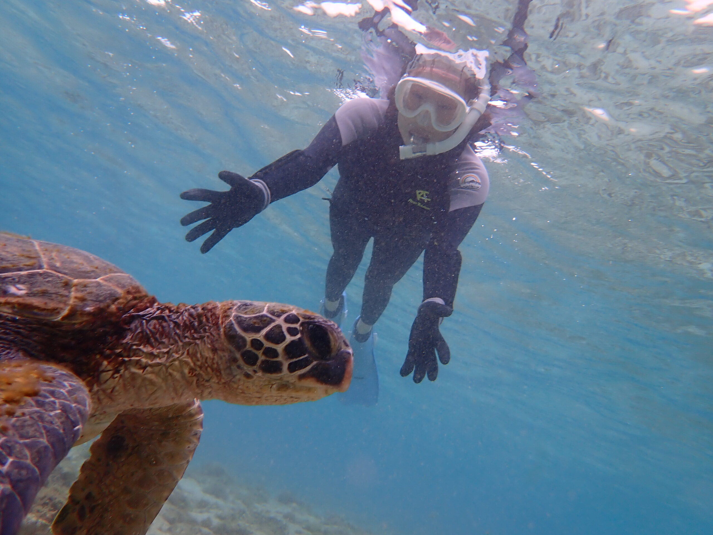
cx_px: 356
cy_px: 268
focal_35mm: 25
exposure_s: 1/320
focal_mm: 4.5
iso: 100
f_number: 2.8
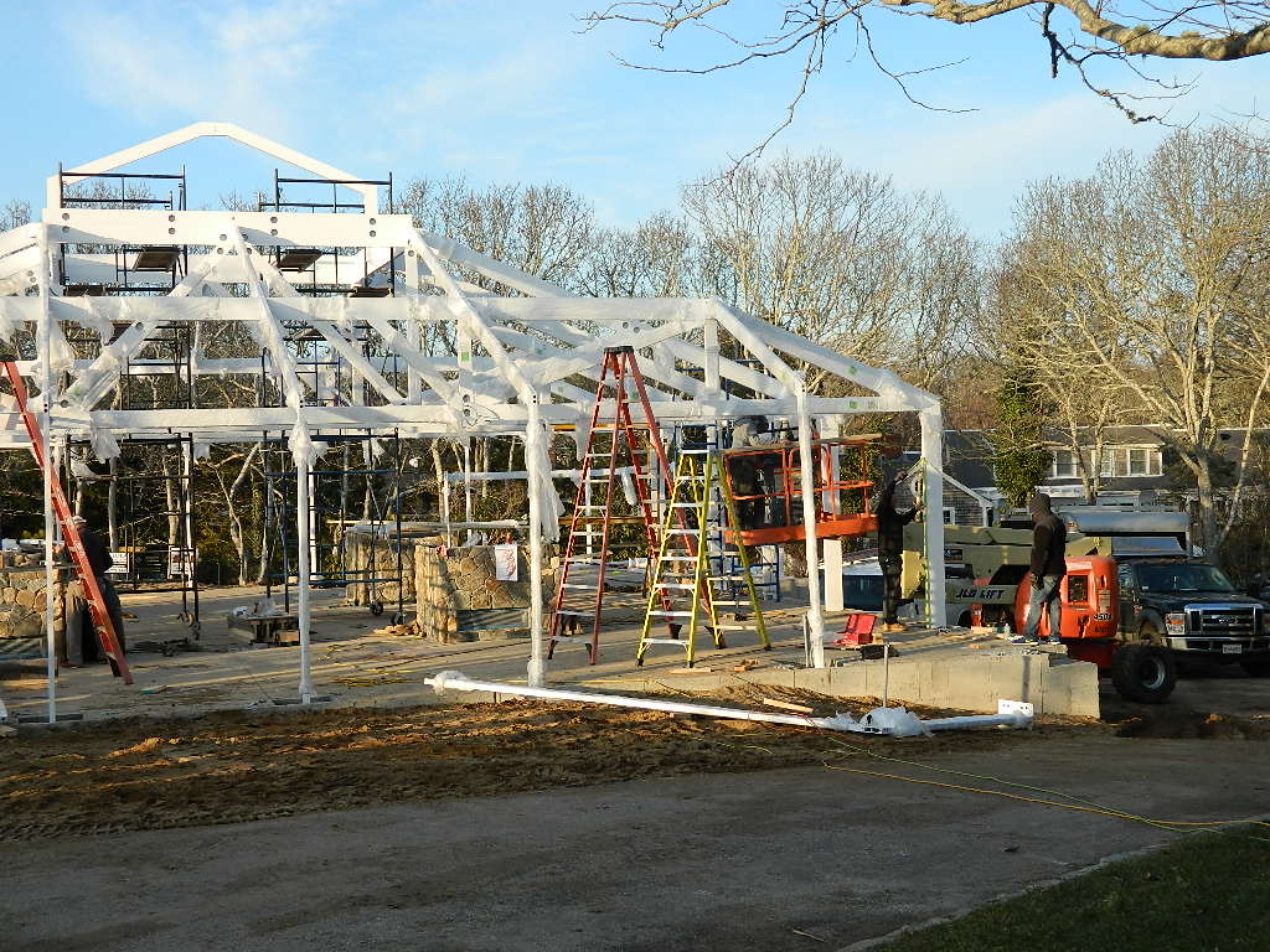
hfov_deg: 40.4
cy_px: 476
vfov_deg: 30.9
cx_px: 635
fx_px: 1724
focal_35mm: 47
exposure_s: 1/320
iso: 80
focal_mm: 8.4
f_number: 3.6
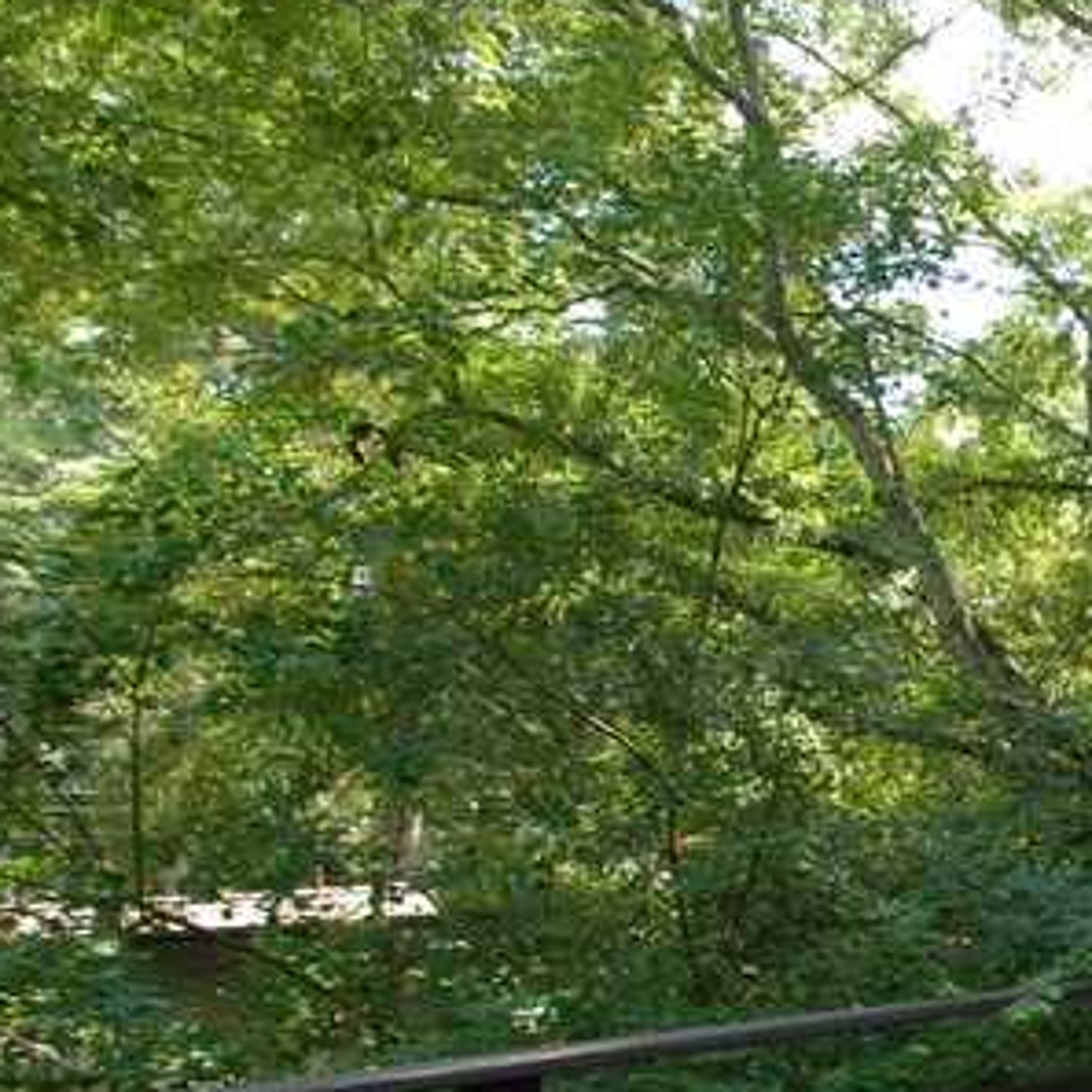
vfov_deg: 36.7
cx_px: 1570
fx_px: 1570
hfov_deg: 28.1
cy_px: 914
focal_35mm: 44
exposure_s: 1/125
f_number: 5.6
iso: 400
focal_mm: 10
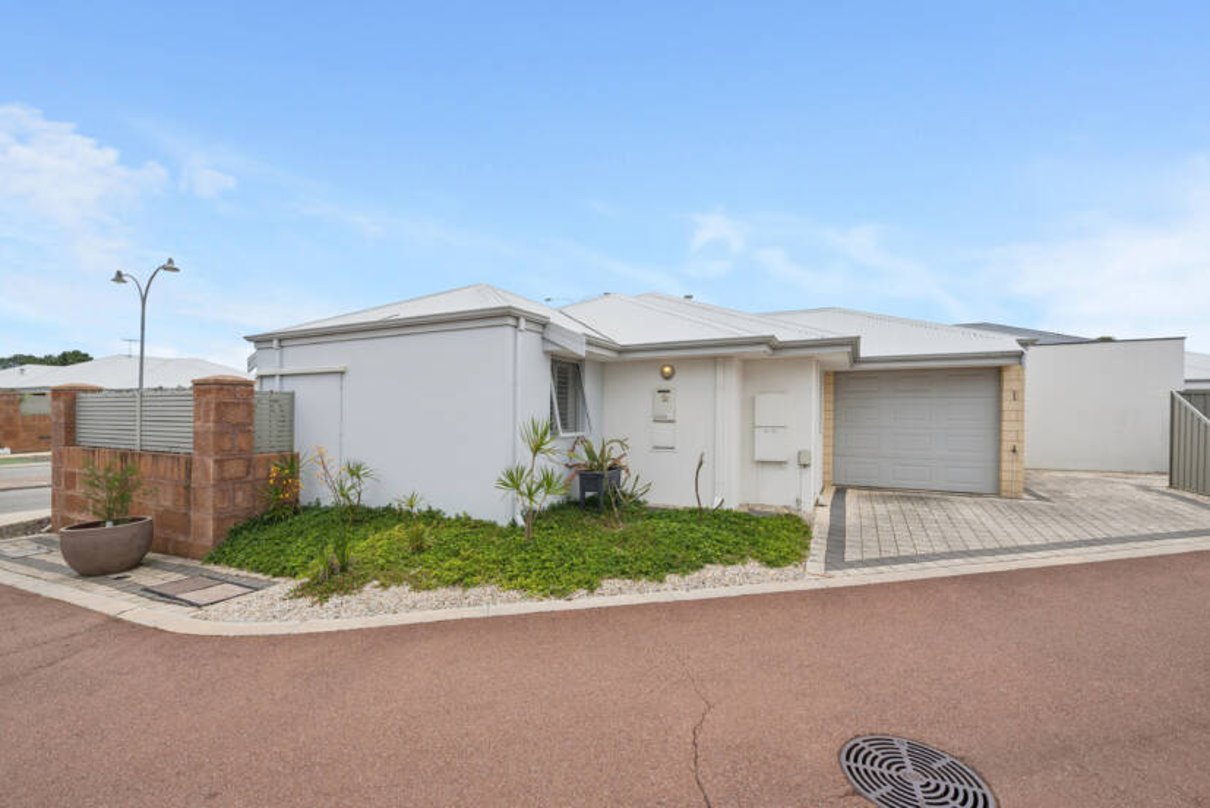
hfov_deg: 100.4
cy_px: 404
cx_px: 605
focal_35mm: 15
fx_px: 504
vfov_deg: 77.4
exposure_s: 1/250
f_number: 8
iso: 100
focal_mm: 15
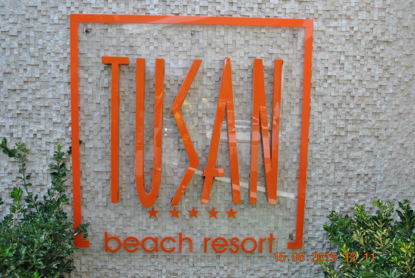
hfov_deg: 59.4
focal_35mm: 32
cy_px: 139
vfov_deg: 41.8
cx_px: 208
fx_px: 364
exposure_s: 1/125
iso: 100
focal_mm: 21
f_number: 5.6
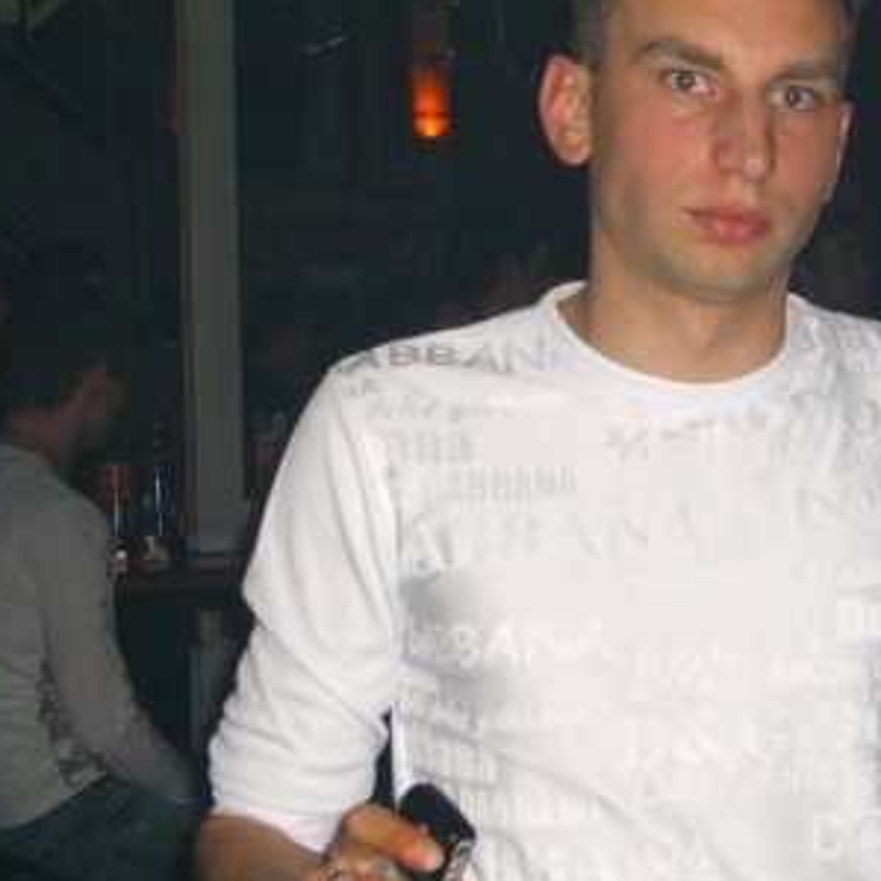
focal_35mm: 101
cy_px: 374
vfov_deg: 17.2
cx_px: 707
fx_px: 2908
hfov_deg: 17.1
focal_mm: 11.8
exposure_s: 1/60
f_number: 3.6
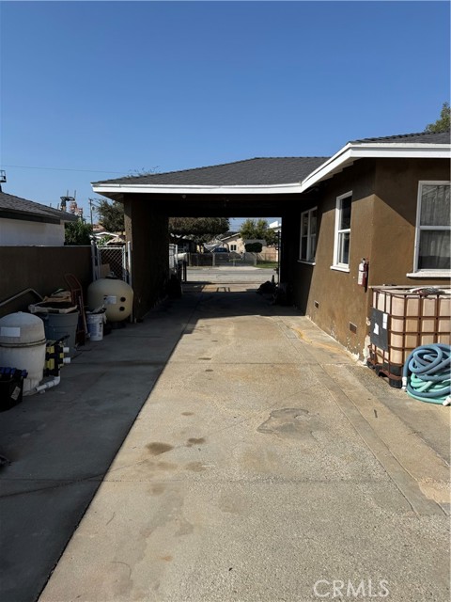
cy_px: 301
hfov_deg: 56.8
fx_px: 417
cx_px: 226
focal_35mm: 24
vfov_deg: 71.6
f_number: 1.78
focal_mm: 6.76
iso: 80
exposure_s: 1/5714
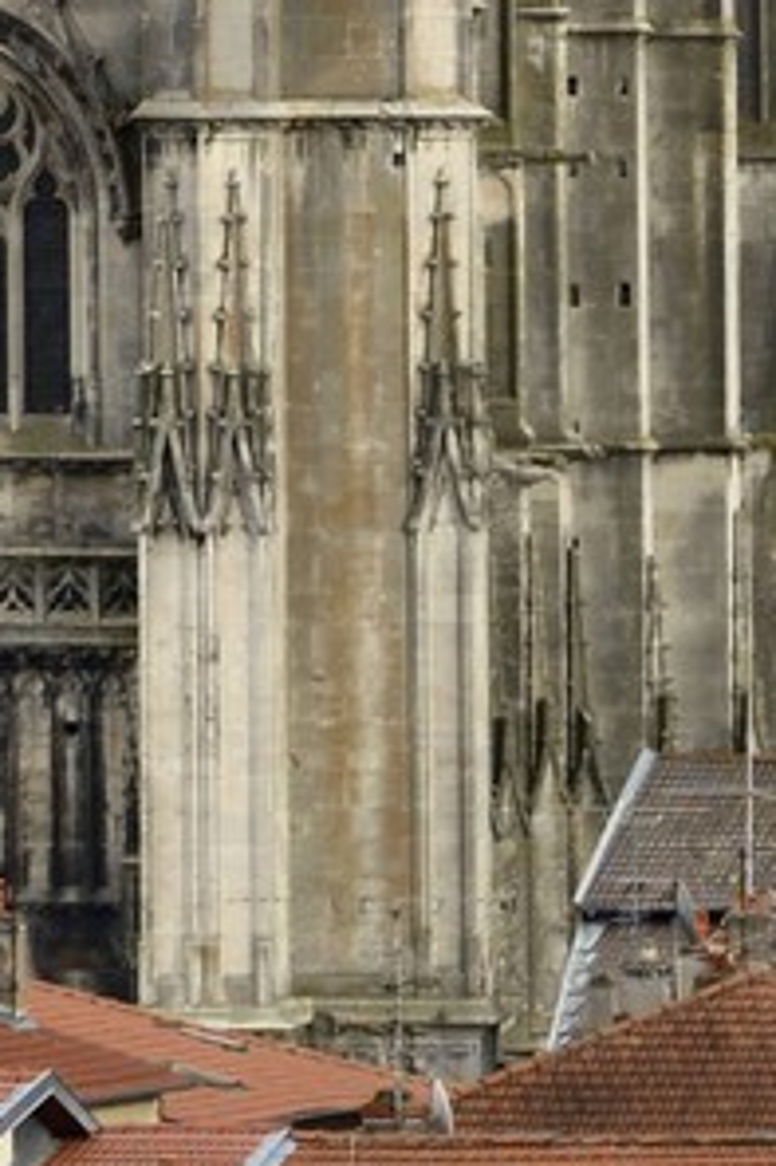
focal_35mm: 973
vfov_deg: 2.1
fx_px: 31495
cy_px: -953
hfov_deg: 1.4
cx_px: -366
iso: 400
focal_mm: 180
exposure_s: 1/250
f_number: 9
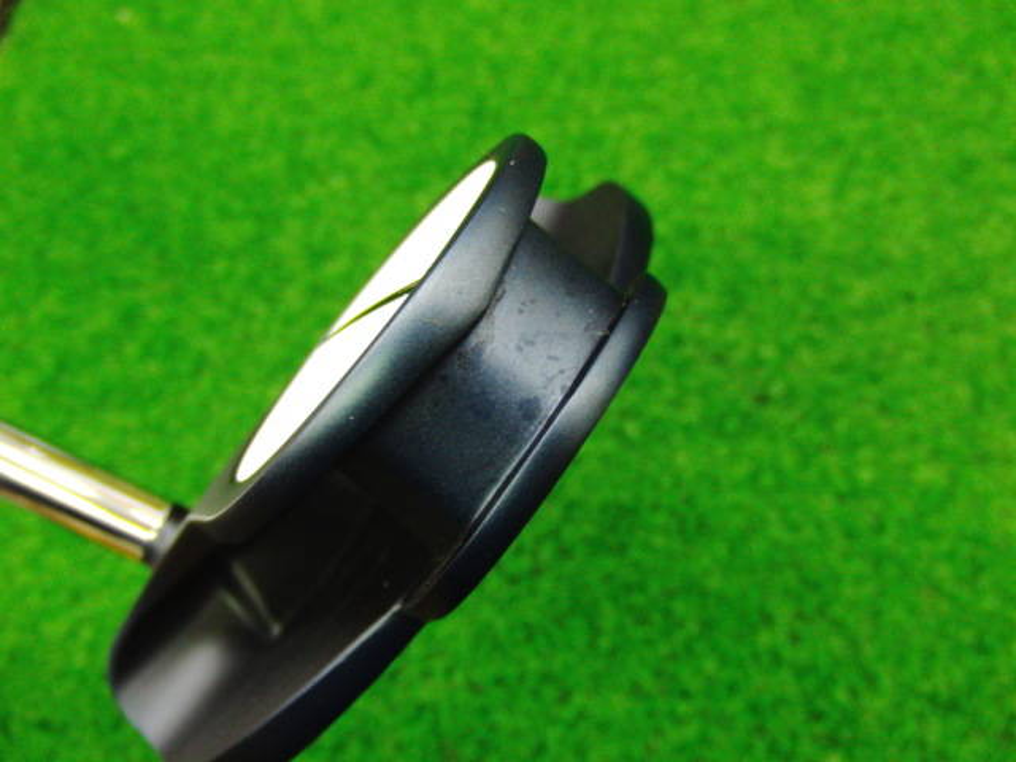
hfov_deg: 50.1
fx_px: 1086
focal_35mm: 37
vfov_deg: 38.7
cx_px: 508
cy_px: 381
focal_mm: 6.42
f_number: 3.6
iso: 400
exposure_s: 1/25
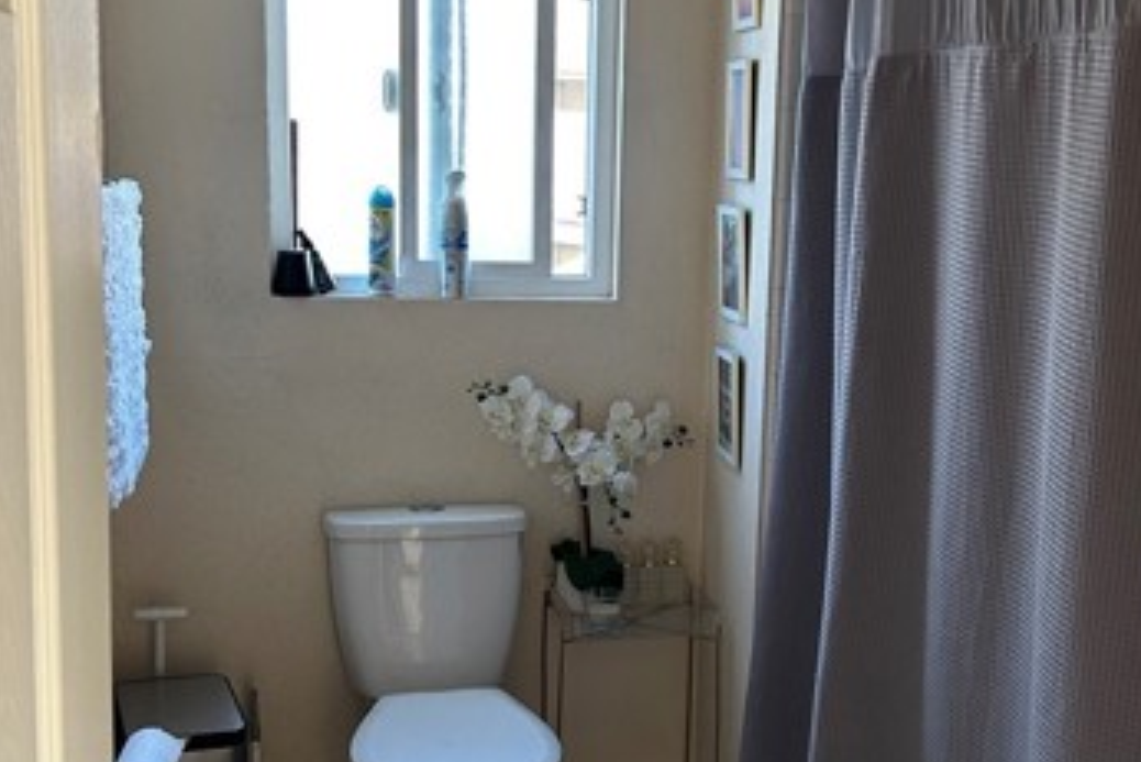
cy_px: 462
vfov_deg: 27.0
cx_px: 603
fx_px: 1585
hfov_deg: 39.6
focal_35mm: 50
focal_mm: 5.7
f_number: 1.5
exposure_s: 1/60
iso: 200
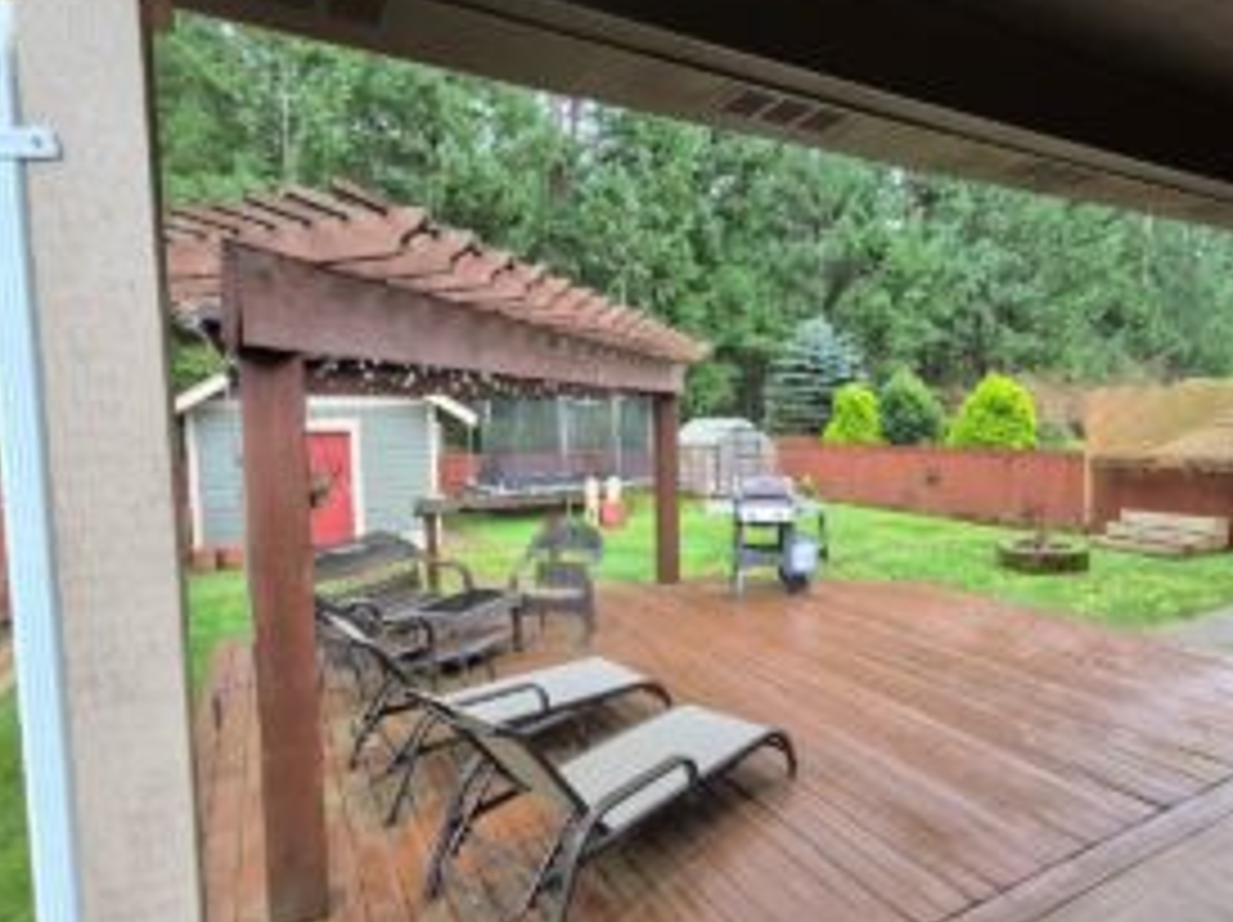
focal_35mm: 19
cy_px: 463
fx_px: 676
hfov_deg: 84.7
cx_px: 639
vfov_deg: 68.6
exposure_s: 1/60
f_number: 2.2
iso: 125
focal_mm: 1.74
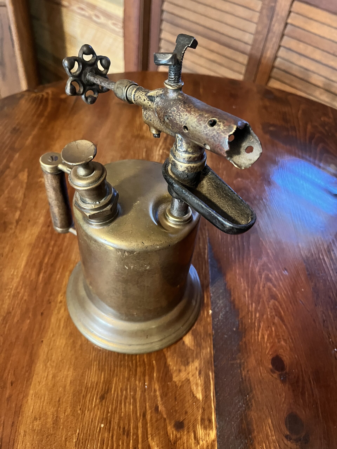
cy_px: 224
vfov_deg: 67.3
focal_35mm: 26
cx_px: 168
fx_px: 337
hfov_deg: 53.1
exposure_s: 1/30
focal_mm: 5.1
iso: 640
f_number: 1.6
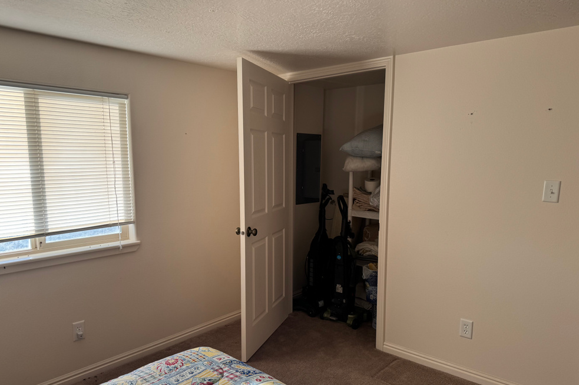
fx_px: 418
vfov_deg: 49.4
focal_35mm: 26
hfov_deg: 69.4
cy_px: 217
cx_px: 280
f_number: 1.78
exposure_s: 1/154
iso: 64
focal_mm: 6.76
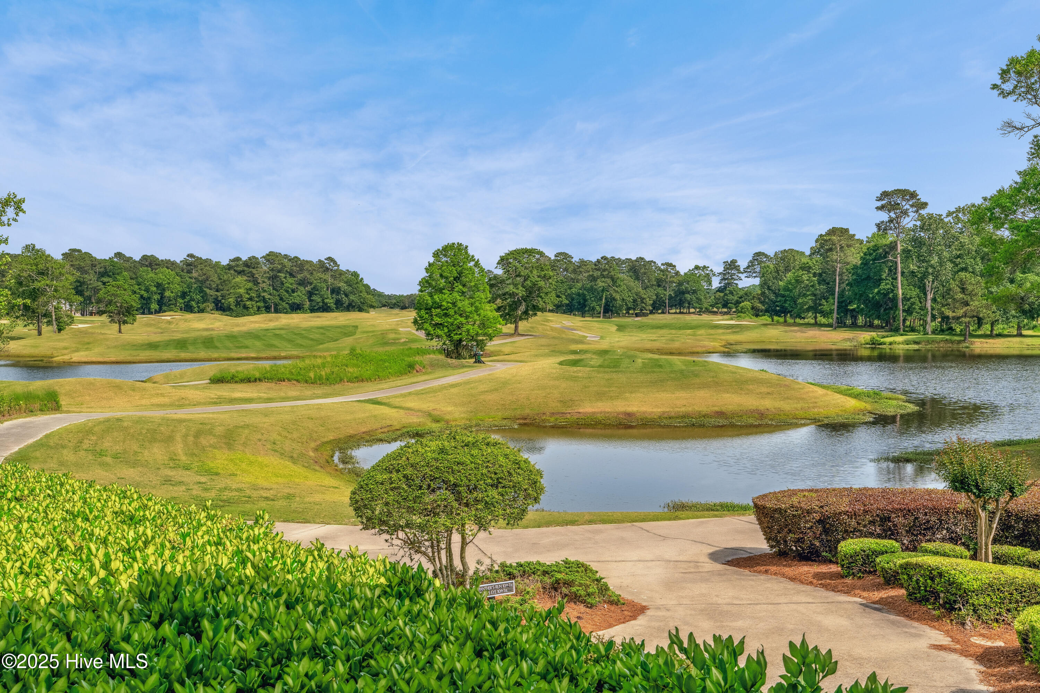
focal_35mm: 35
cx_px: 520
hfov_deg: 54.4
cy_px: 346
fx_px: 1011
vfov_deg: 37.9
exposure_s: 1/50
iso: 100
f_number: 14
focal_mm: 35
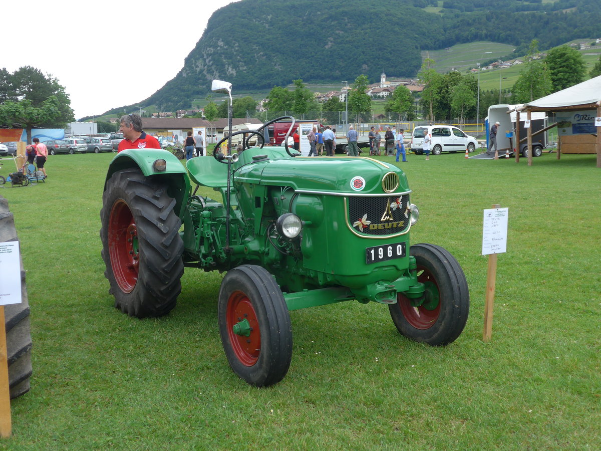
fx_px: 712
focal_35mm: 41
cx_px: 300
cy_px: 226
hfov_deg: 45.8
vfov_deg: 35.1
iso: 80
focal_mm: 8.4
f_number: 2.8
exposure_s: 1/320
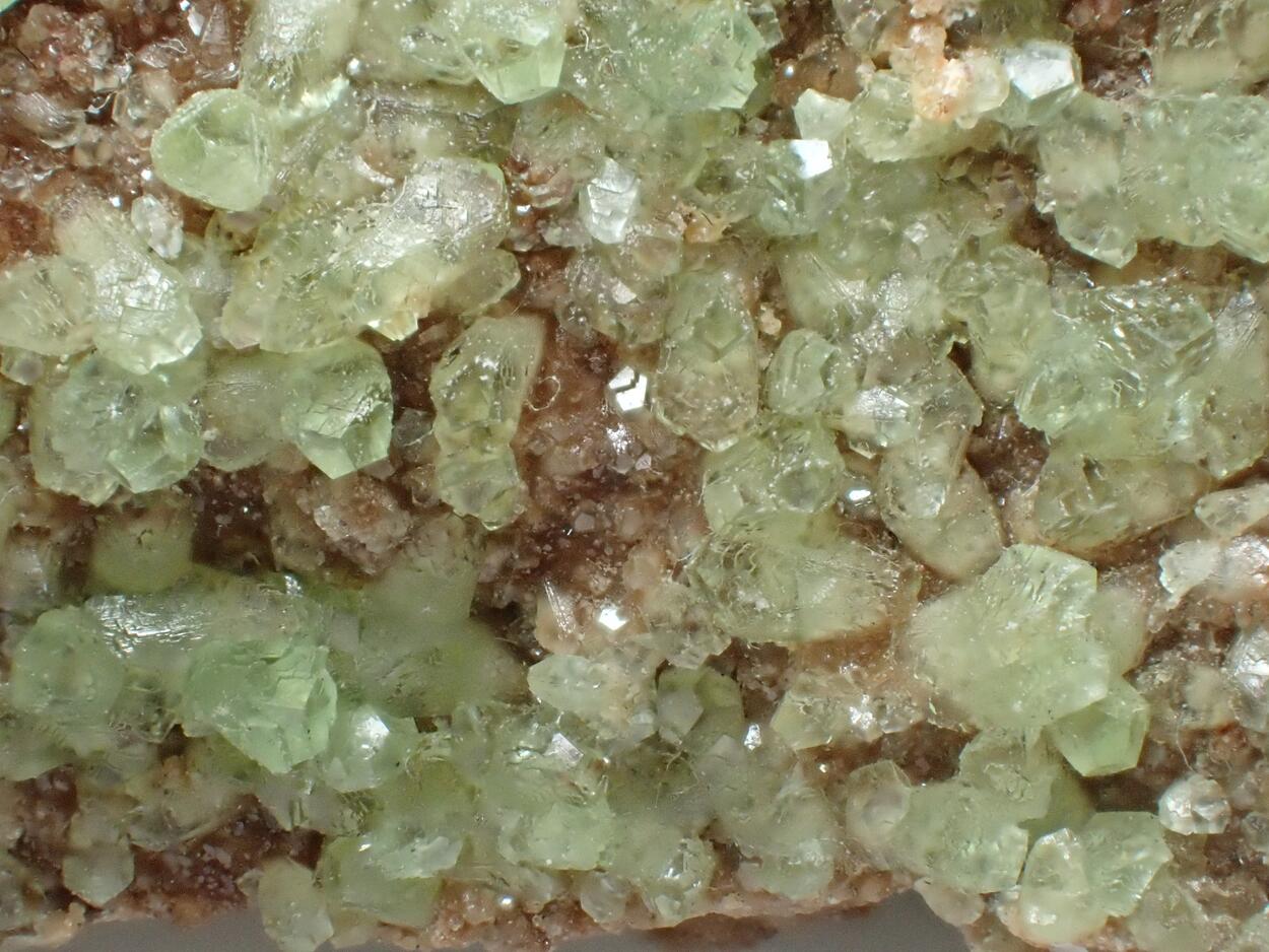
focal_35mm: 100
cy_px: 476
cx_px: 634
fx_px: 3667
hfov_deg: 19.6
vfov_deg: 14.8
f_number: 6.3
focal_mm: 18
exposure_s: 1/400
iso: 640
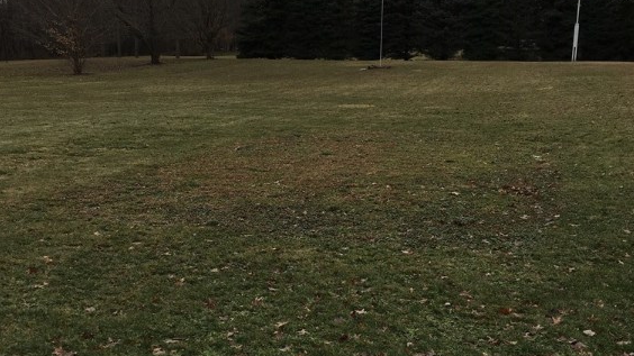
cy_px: 201
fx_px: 723
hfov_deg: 47.4
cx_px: 319
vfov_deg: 27.7
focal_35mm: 43
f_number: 2.2
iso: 25
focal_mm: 4.15
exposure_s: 1/315
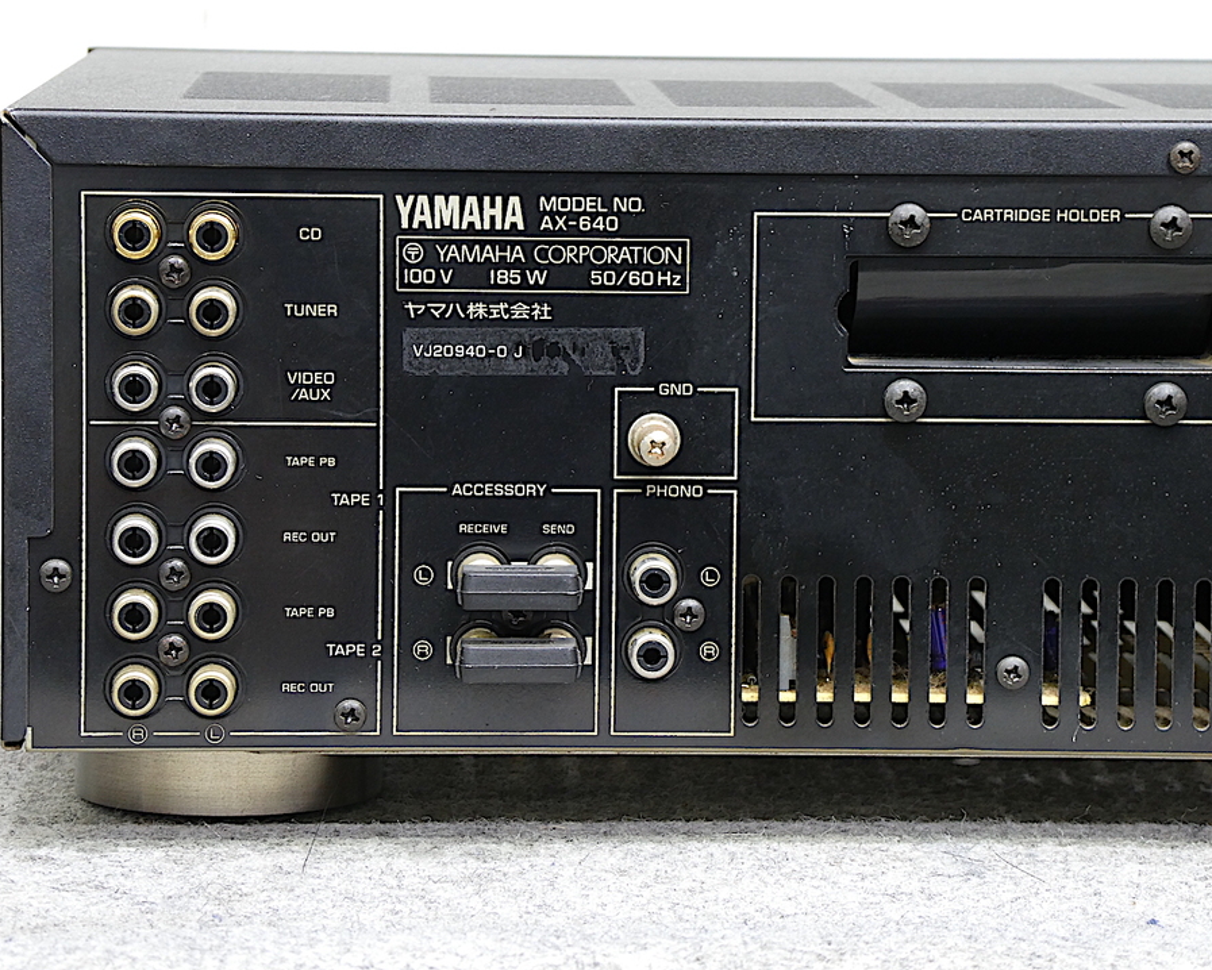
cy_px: 485
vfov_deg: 11.0
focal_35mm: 141
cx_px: 590
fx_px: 5059
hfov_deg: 13.7
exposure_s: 1/2.5
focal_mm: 24.2
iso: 200
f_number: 5.3
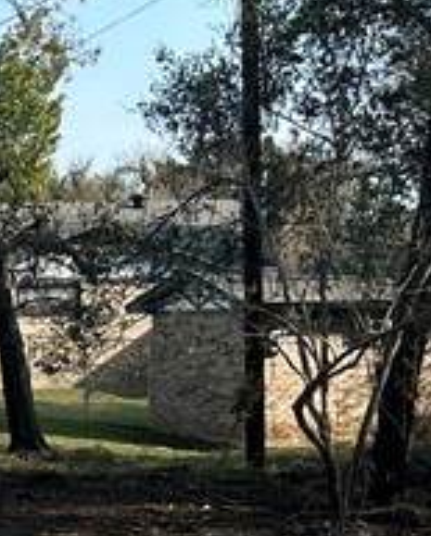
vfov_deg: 15.3
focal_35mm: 124
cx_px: -456
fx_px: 1973
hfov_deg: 11.2
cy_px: 514
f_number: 1.78
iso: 80
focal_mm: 6.86
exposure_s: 1/2110
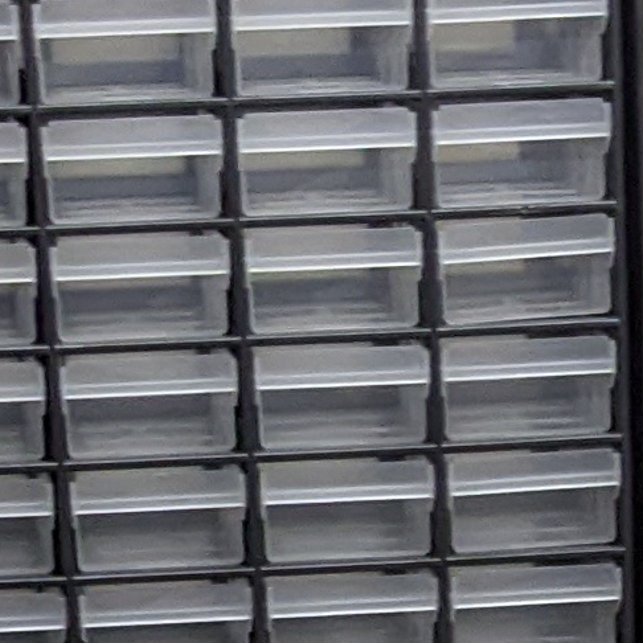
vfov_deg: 8.1
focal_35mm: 198
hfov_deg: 8.8
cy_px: 1586
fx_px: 4161
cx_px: 501
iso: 290
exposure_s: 1/99.9
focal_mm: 4.38
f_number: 1.73
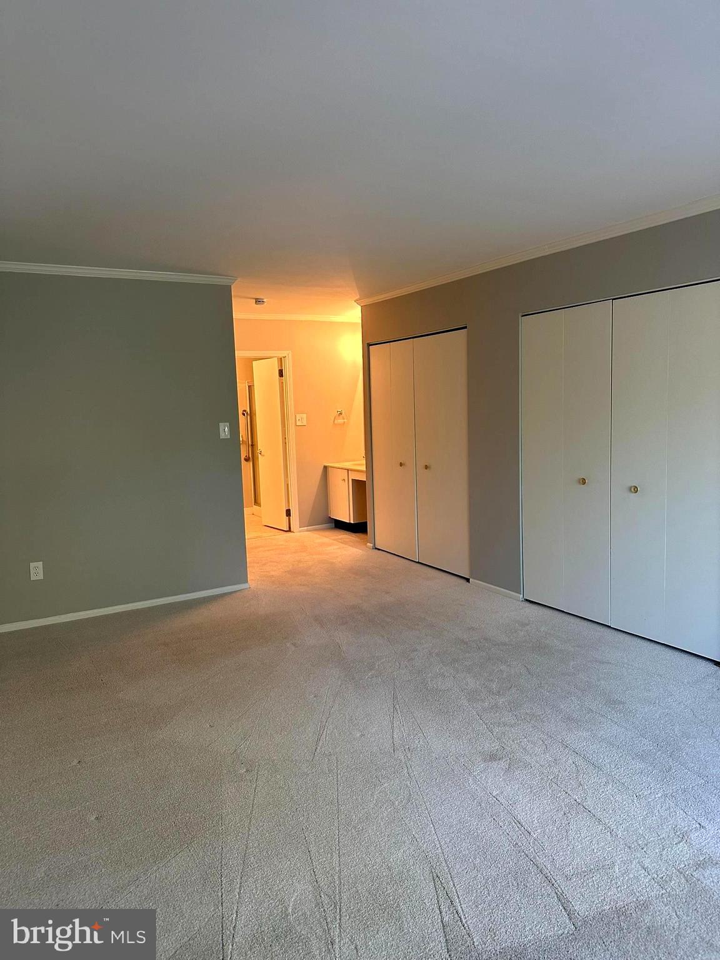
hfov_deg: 56.8
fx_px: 666
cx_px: 360
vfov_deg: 71.6
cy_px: 480
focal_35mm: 24
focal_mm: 6.86
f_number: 1.78
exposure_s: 1/60
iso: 160
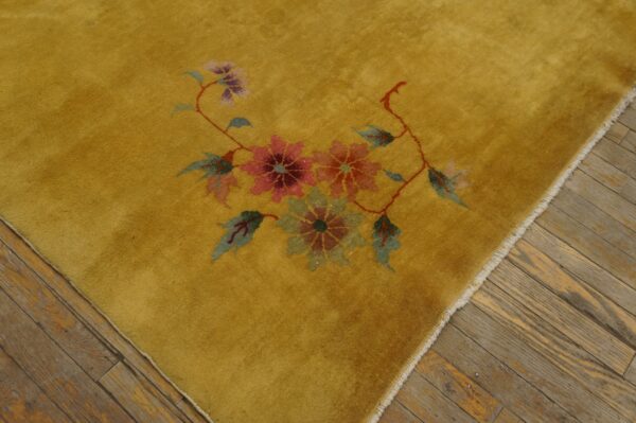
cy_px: 212
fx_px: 635
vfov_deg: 36.8
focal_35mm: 36
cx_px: 318
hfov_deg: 53.2
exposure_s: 1/60
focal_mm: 24
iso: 640
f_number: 4
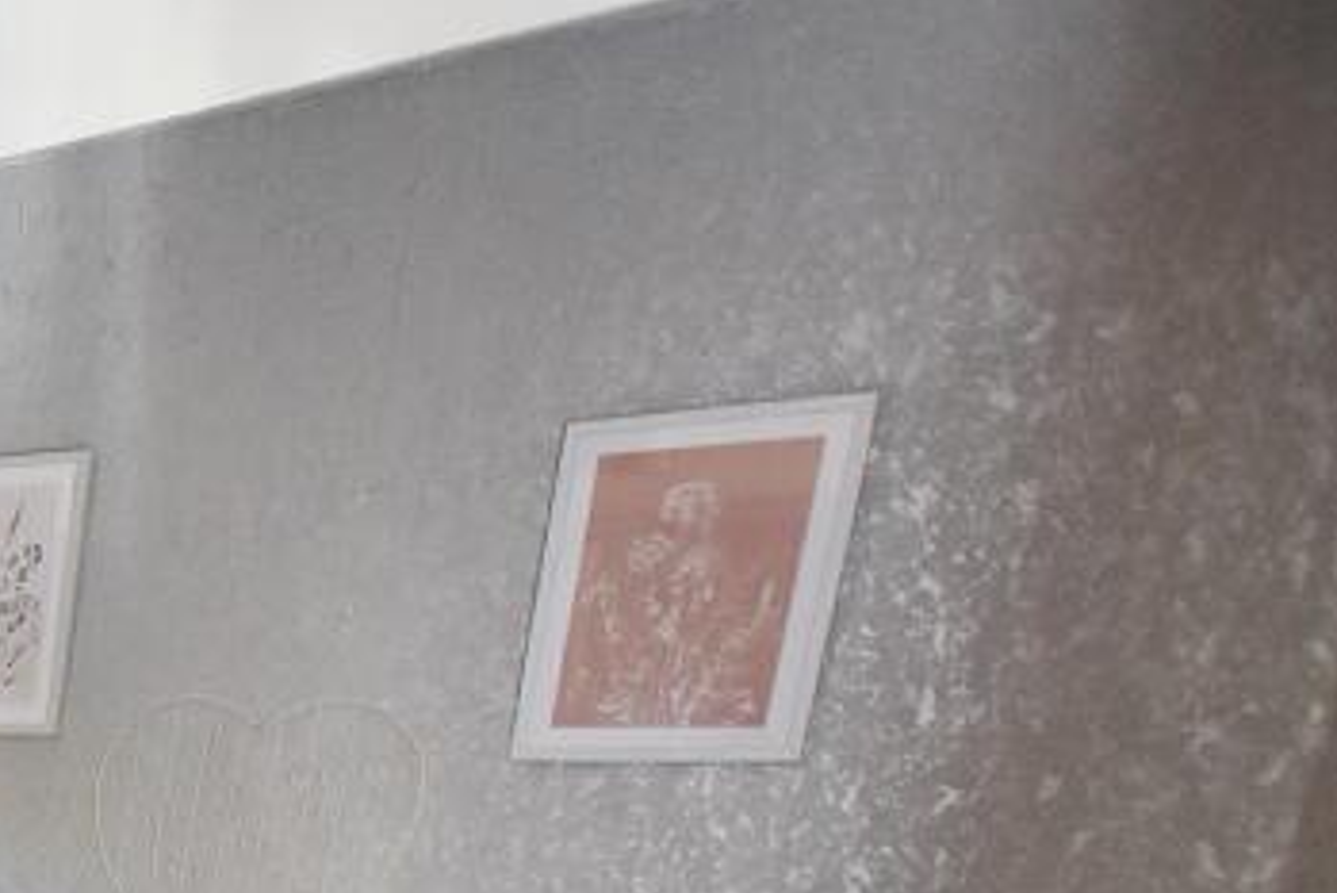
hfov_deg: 29.7
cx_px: -598
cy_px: 1236
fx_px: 1635
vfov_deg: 25.2
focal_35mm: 44
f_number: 3.5
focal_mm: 10
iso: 1000
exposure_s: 1/125
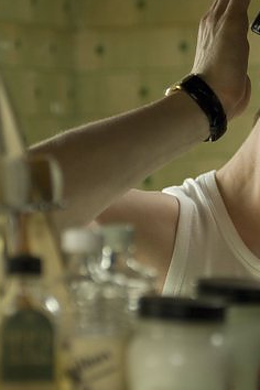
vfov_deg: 14.4
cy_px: 177
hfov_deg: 9.5
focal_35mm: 142
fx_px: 1538
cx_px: 300
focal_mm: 56
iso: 320
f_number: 3.2
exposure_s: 1/125
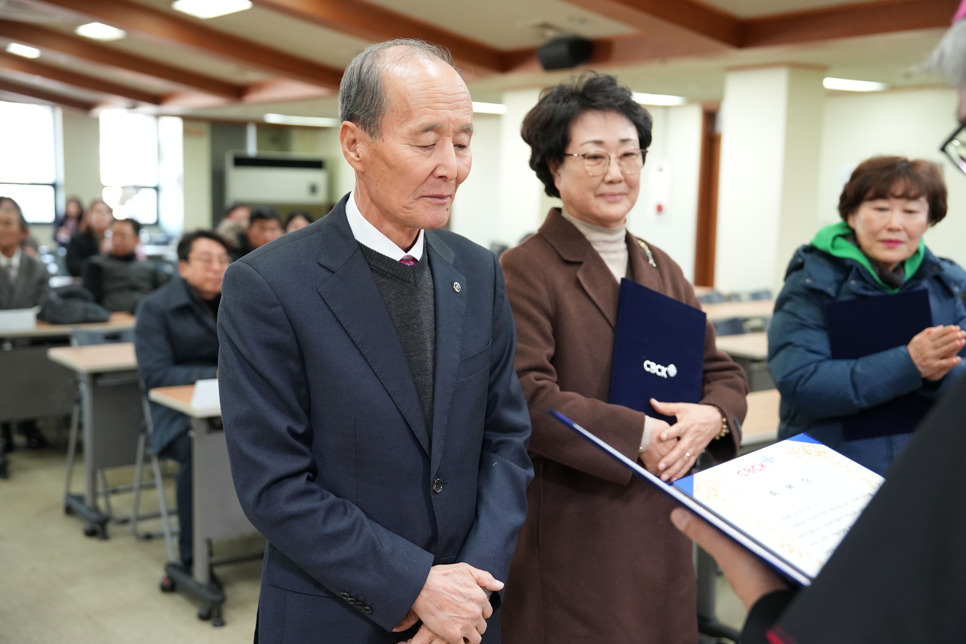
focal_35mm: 42
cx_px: 483
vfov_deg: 31.9
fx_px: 1127
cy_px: 322
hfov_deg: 46.4
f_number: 2.8
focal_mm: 42
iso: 3200
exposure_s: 1/250
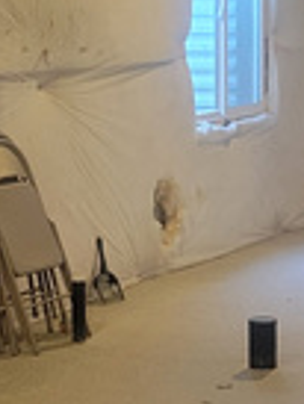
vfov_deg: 13.4
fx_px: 1707
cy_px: 366
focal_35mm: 146
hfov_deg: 10.1
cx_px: 325
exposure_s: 1/40
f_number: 1.8
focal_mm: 5.4
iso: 400
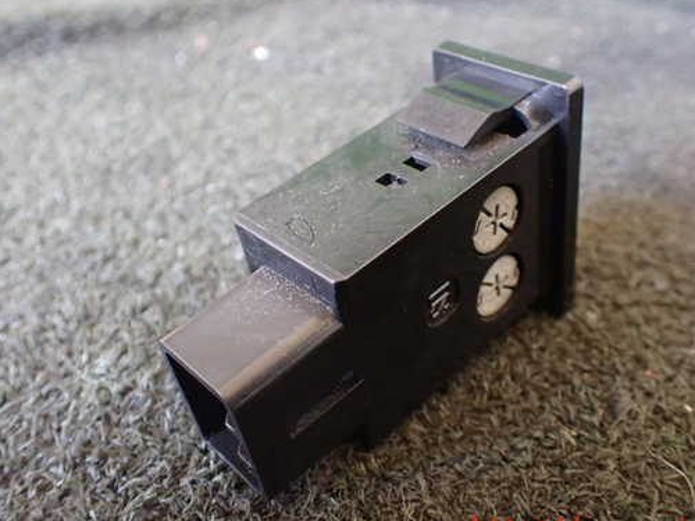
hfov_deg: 51.3
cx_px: 370
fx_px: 723
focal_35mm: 36
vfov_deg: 39.6
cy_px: 236
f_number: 2.3
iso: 800
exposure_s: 1/30
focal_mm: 5.4
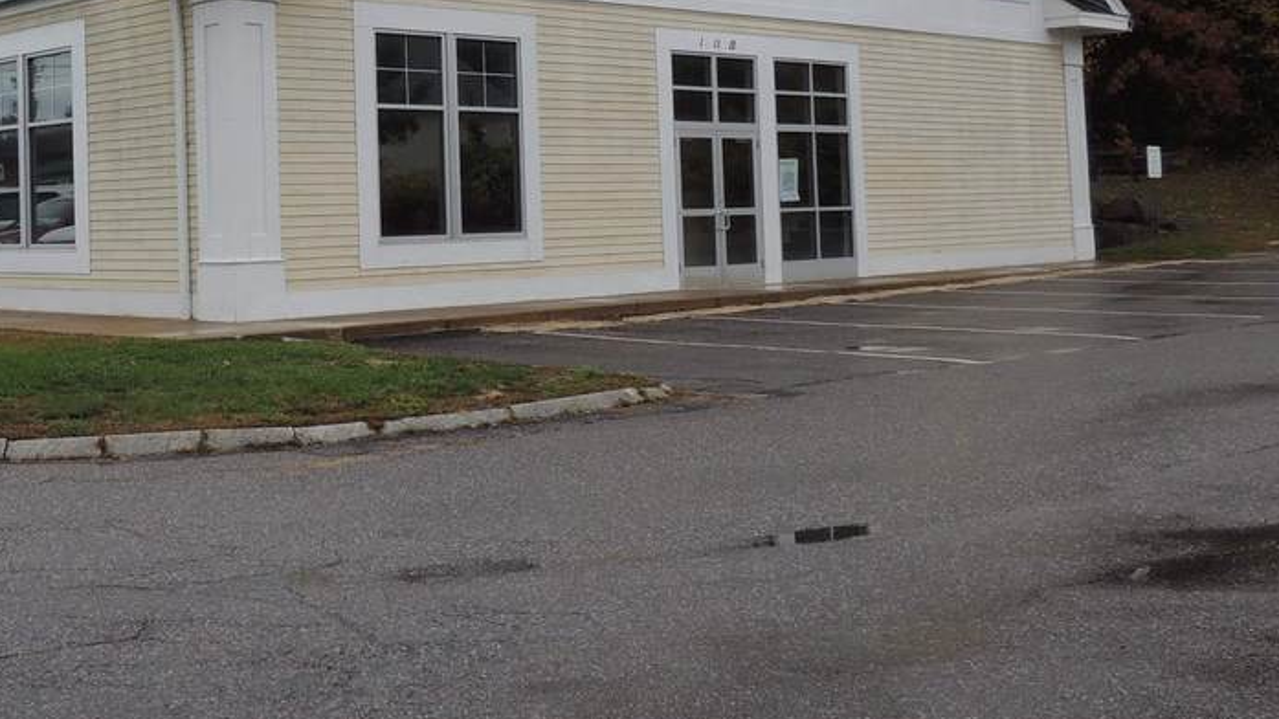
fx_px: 1628
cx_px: 281
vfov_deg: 24.3
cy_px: 101
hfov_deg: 41.3
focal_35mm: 48
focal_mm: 4.3
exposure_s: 1/200
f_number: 3
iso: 100
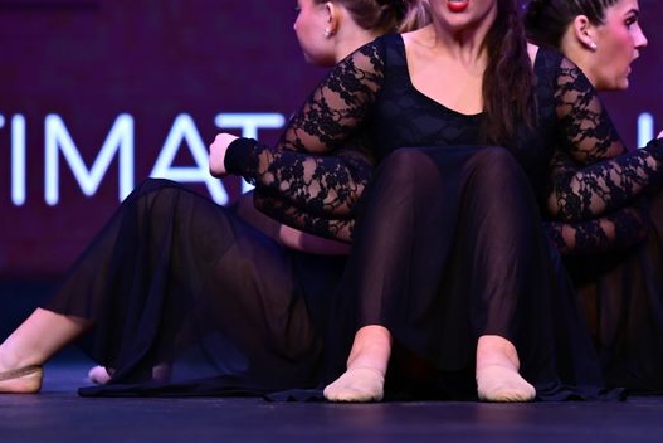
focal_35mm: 301
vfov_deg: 4.6
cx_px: 425
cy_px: 93
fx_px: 5546
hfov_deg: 6.8
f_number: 3.2
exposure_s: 1/800
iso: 3200
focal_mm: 155
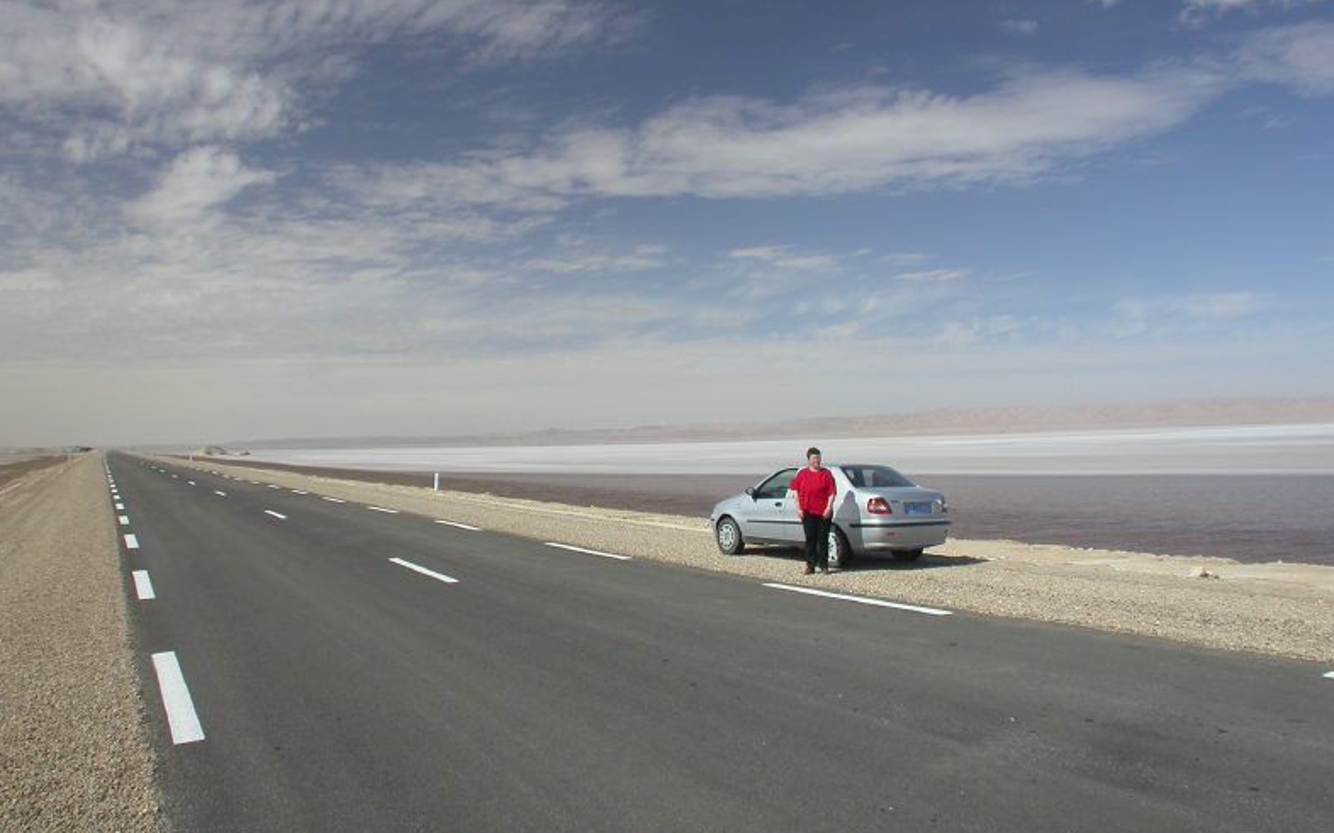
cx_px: 659
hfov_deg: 48.2
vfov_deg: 31.1
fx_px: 1490
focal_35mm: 41
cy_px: 331
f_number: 6
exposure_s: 1/205
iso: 100
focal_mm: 8
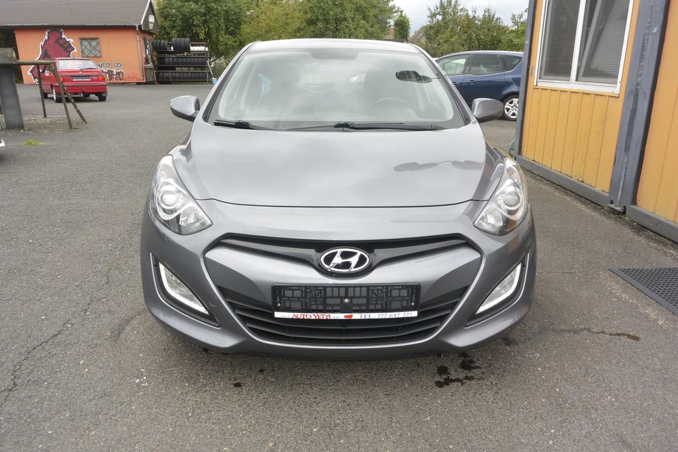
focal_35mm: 27
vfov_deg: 47.9
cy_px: 226
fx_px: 509
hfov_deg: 67.4
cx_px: 339
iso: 160
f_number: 6.3
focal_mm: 10
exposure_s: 1/250
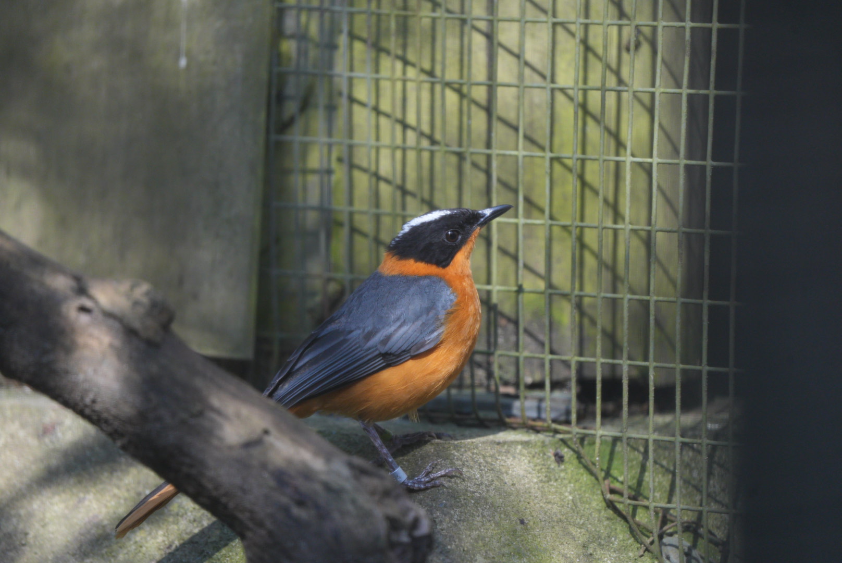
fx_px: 14043
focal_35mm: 600
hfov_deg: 3.4
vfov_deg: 2.3
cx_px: 421
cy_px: 282
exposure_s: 1/400
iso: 2000
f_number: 6.3
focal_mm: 600
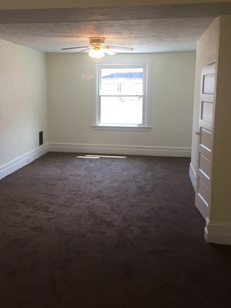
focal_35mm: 35
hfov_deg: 40.7
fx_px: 311
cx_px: 102
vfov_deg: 52.4
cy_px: 129
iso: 32
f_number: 2.2
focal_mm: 4.15
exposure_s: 1/30
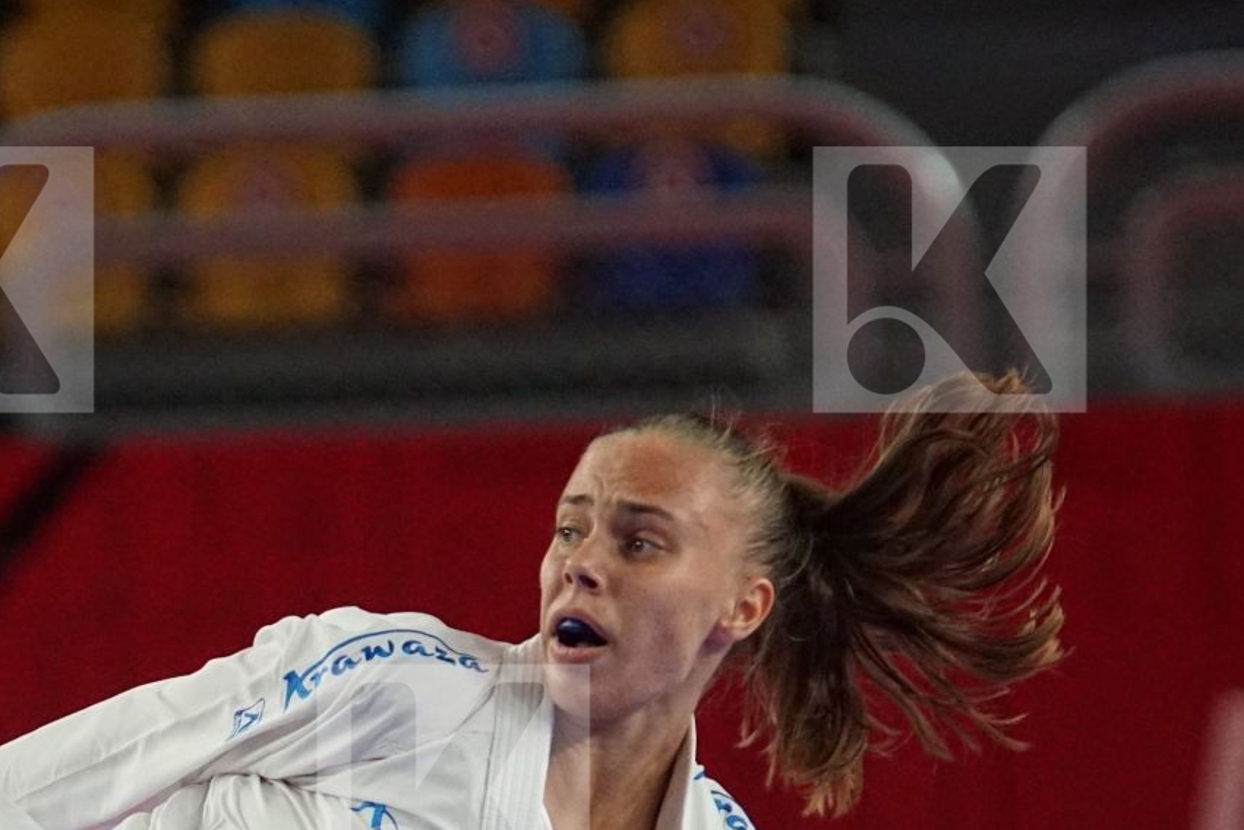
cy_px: 798
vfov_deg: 2.7
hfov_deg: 4.1
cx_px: -42
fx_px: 17556
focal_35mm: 508
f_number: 2.8
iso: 3200
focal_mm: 160
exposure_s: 1/2000
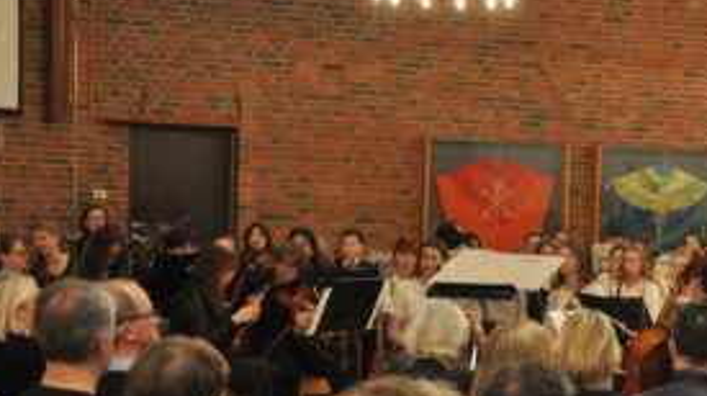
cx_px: 638
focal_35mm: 108
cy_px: 338
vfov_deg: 11.1
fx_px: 2023
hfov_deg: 19.5
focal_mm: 35
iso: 560
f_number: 4.5
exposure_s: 1/15
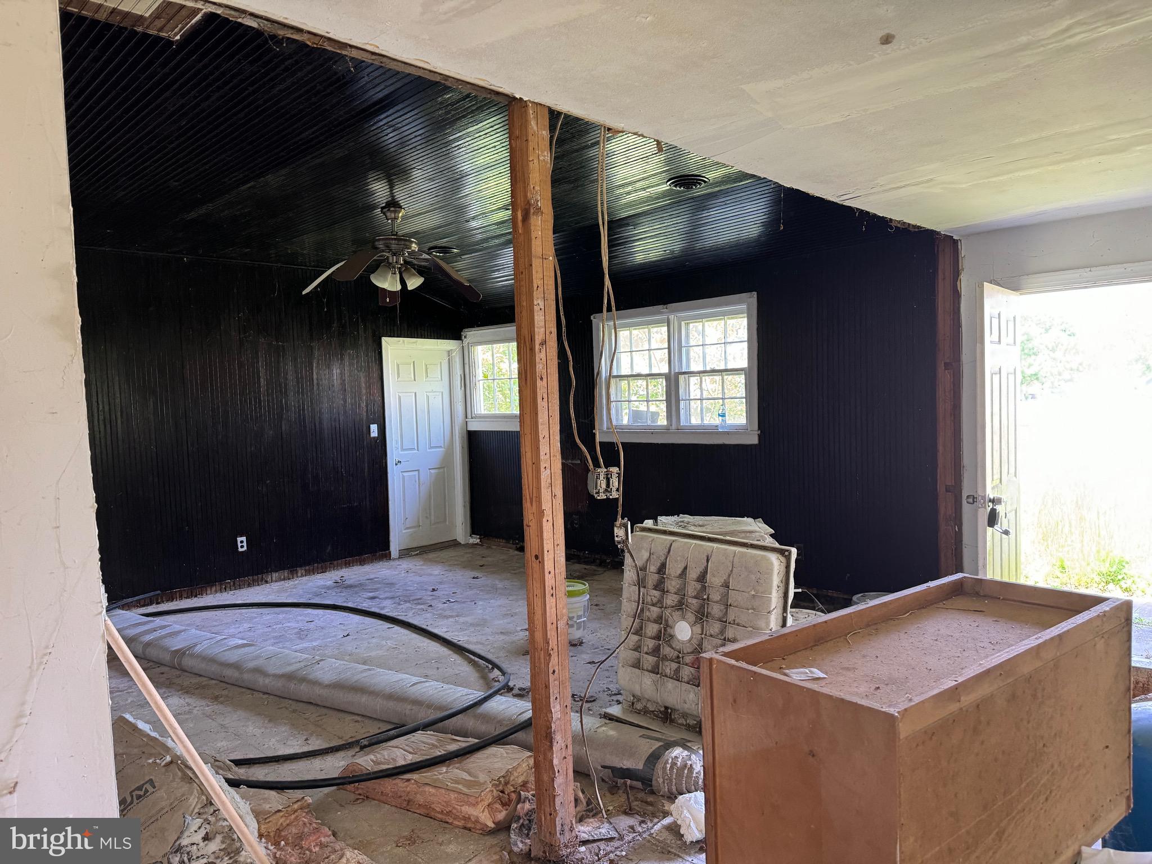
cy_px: 432
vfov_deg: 56.8
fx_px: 799
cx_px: 576
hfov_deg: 71.6
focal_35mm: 24
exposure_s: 1/60
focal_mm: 6.76
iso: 320
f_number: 1.78
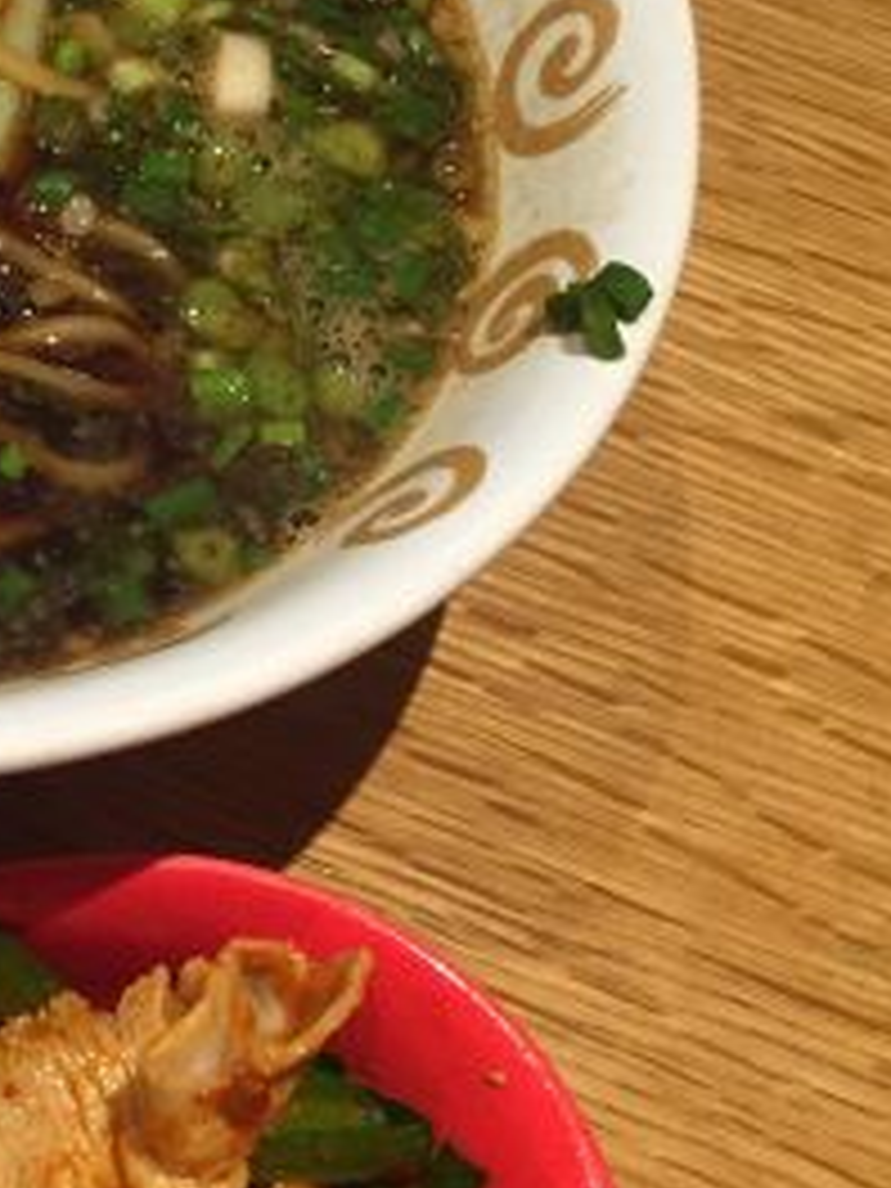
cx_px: -187
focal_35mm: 77
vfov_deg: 25.2
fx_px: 2643
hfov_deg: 18.1
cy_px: 360
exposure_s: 1/33
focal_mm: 4.15
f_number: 2.2
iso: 160
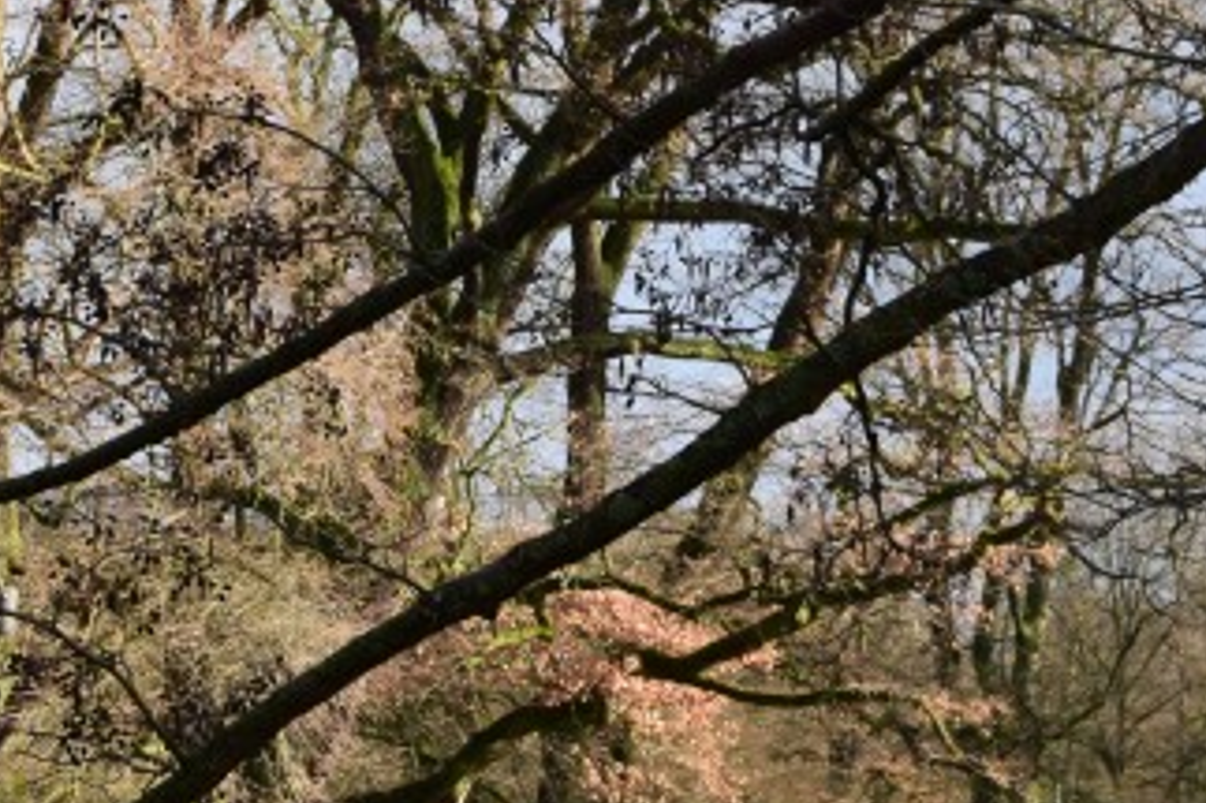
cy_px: 982
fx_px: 4941
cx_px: -310
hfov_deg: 13.5
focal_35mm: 148
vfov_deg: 9.2
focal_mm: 31
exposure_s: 1/200
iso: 400
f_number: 10
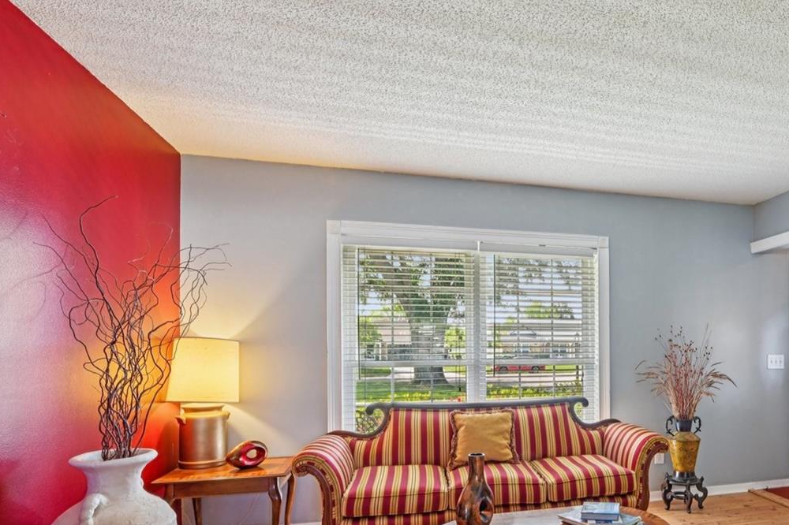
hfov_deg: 70.2
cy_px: 356
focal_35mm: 24
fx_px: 526
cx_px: 563
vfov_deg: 52.0
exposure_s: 1/10
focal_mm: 15
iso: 400
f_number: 8
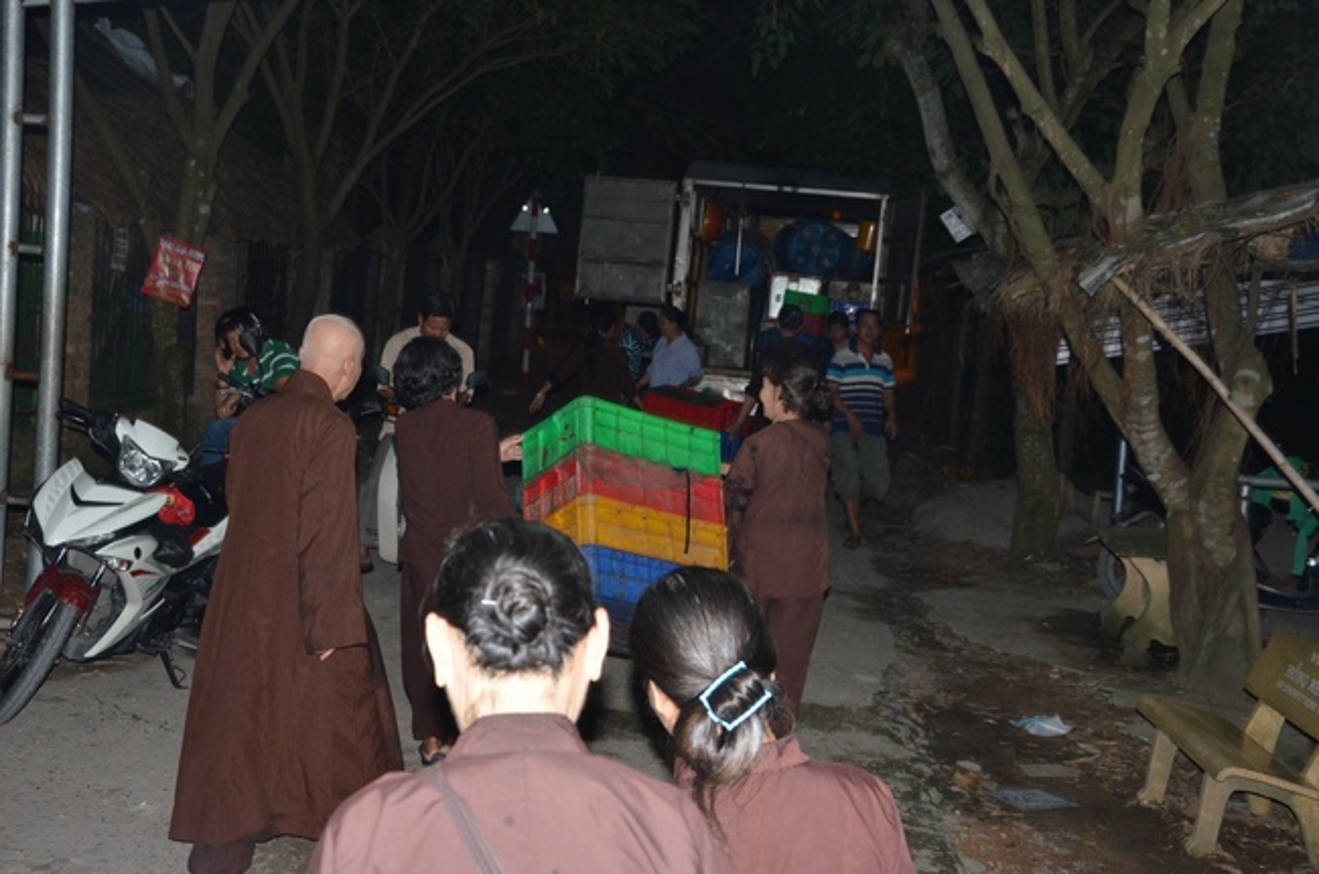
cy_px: 437
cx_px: 660
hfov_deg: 37.9
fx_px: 1920
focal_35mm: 52
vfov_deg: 25.7
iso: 1600
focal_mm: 35
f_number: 5.6
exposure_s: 1/60
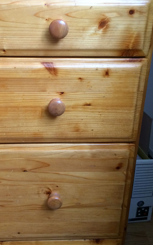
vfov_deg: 47.2
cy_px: 113
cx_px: 52
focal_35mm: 42
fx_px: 280
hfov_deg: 30.3
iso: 200
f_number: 2.2
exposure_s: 1/33
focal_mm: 4.15
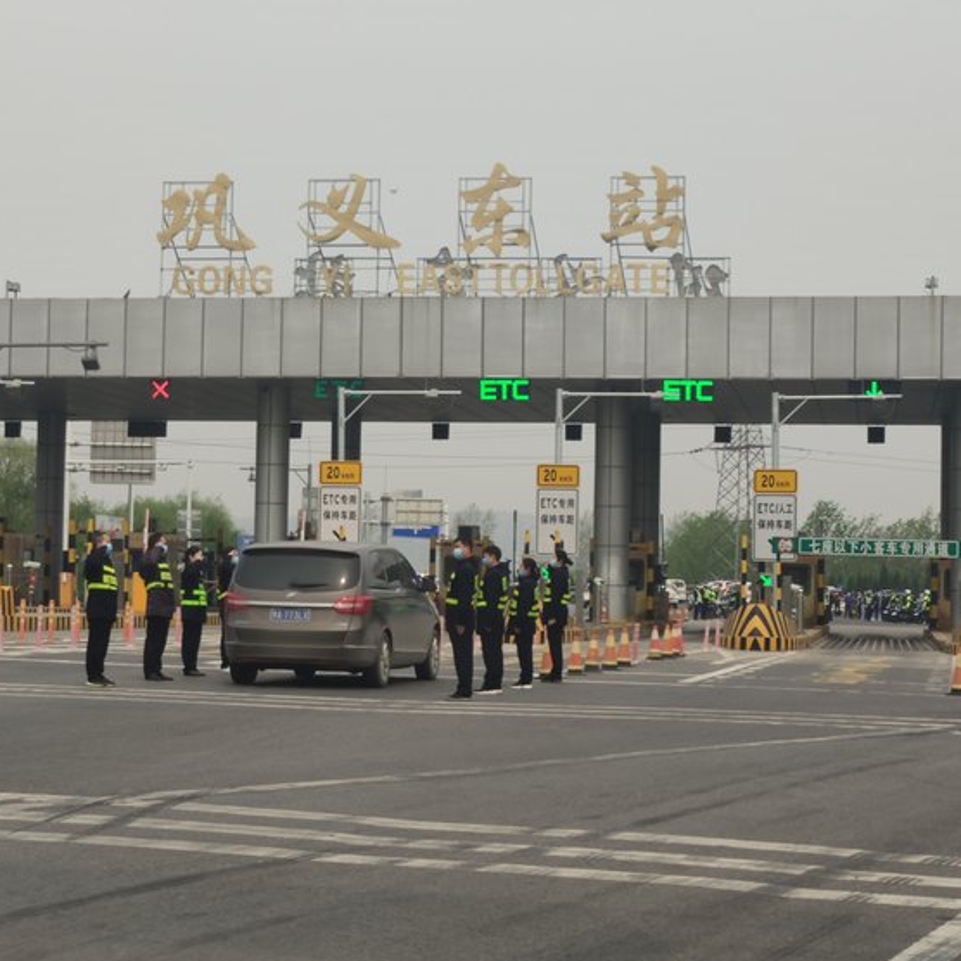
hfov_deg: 44.7
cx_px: 379
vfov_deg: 44.9
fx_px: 1162
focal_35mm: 37
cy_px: 478
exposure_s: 1/1081
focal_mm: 6.22
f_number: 2.2
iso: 100
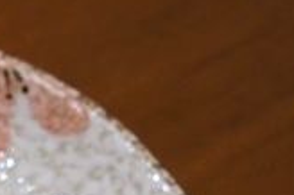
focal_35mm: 198
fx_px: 1615
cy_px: 484
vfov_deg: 6.5
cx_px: -220
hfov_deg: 9.9
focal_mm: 24
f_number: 5.6
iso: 800
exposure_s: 1/40
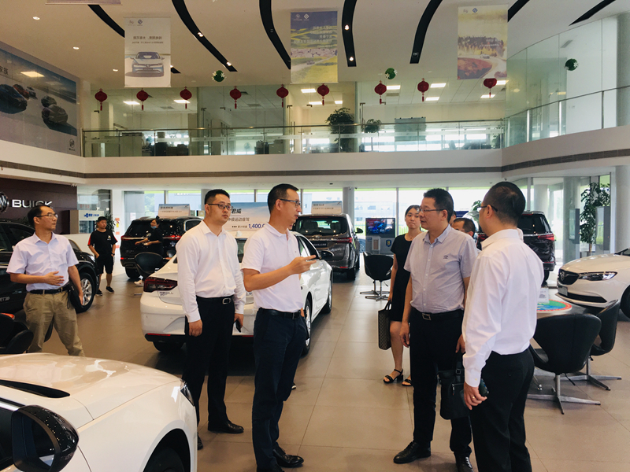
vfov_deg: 48.2
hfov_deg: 61.7
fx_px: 528
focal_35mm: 29
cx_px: 315
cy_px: 236
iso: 40
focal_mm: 4.15
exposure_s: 1/100
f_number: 2.2
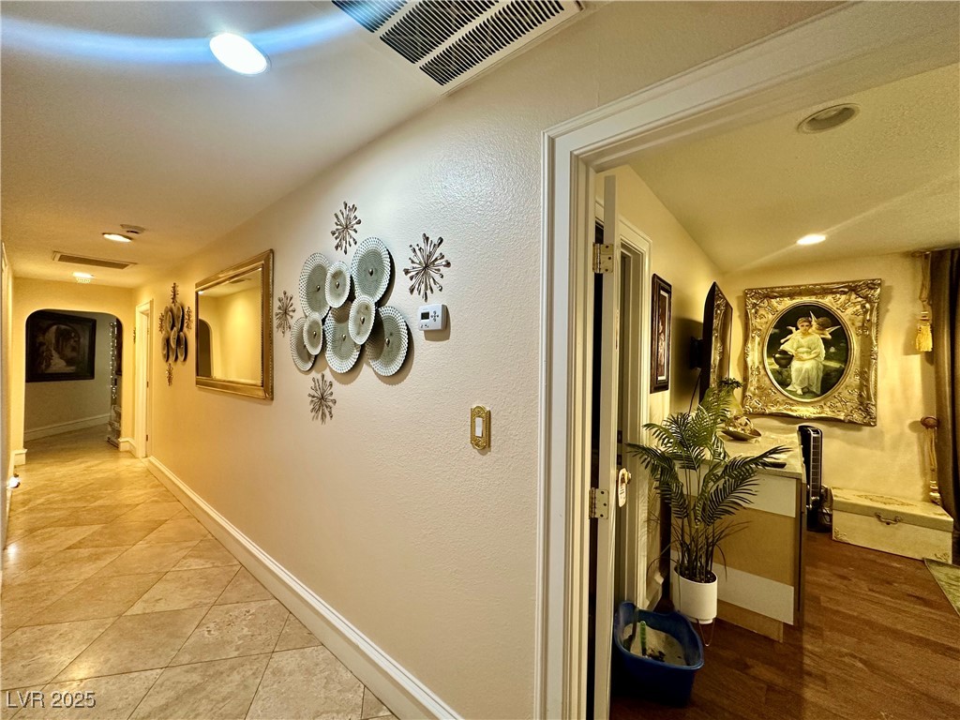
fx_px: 388
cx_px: 480
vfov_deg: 85.7
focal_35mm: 14
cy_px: 360
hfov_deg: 102.1
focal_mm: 2.22
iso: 250
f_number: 2.2
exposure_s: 1/60
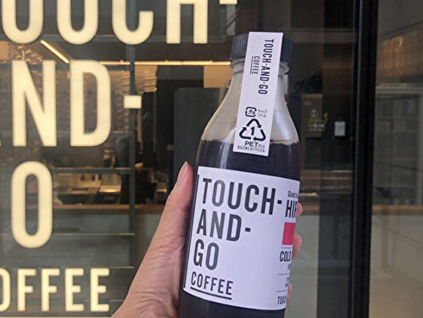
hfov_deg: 46.0
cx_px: 141
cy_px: 152
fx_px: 489
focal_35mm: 40
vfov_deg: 36.0
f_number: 1.8
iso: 25
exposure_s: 1/120
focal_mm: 3.99
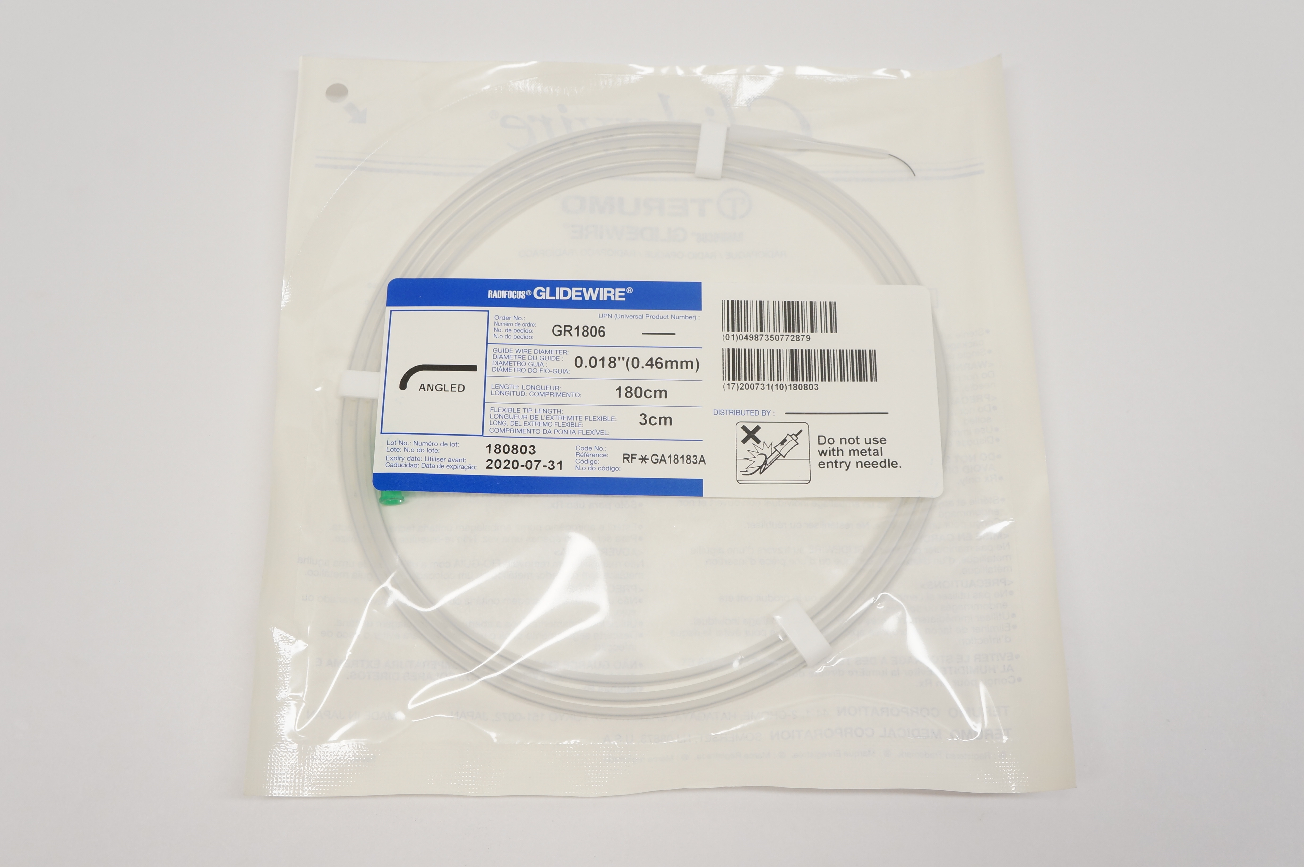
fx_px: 1248
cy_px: 434
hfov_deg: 55.2
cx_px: 652
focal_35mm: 34
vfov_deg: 38.3
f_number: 6.3
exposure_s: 1/100
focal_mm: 23
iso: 400
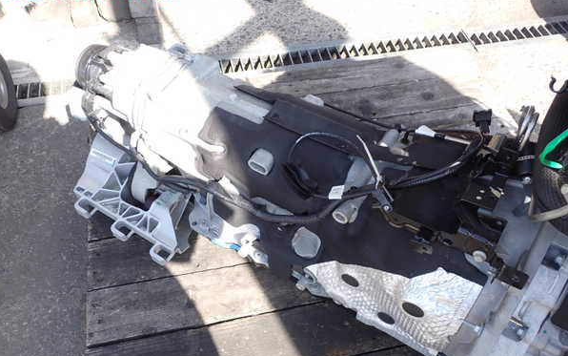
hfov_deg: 59.6
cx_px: 283
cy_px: 194
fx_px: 496
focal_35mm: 32
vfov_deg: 39.4
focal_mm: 5.4
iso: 100
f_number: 3.2
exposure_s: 1/200
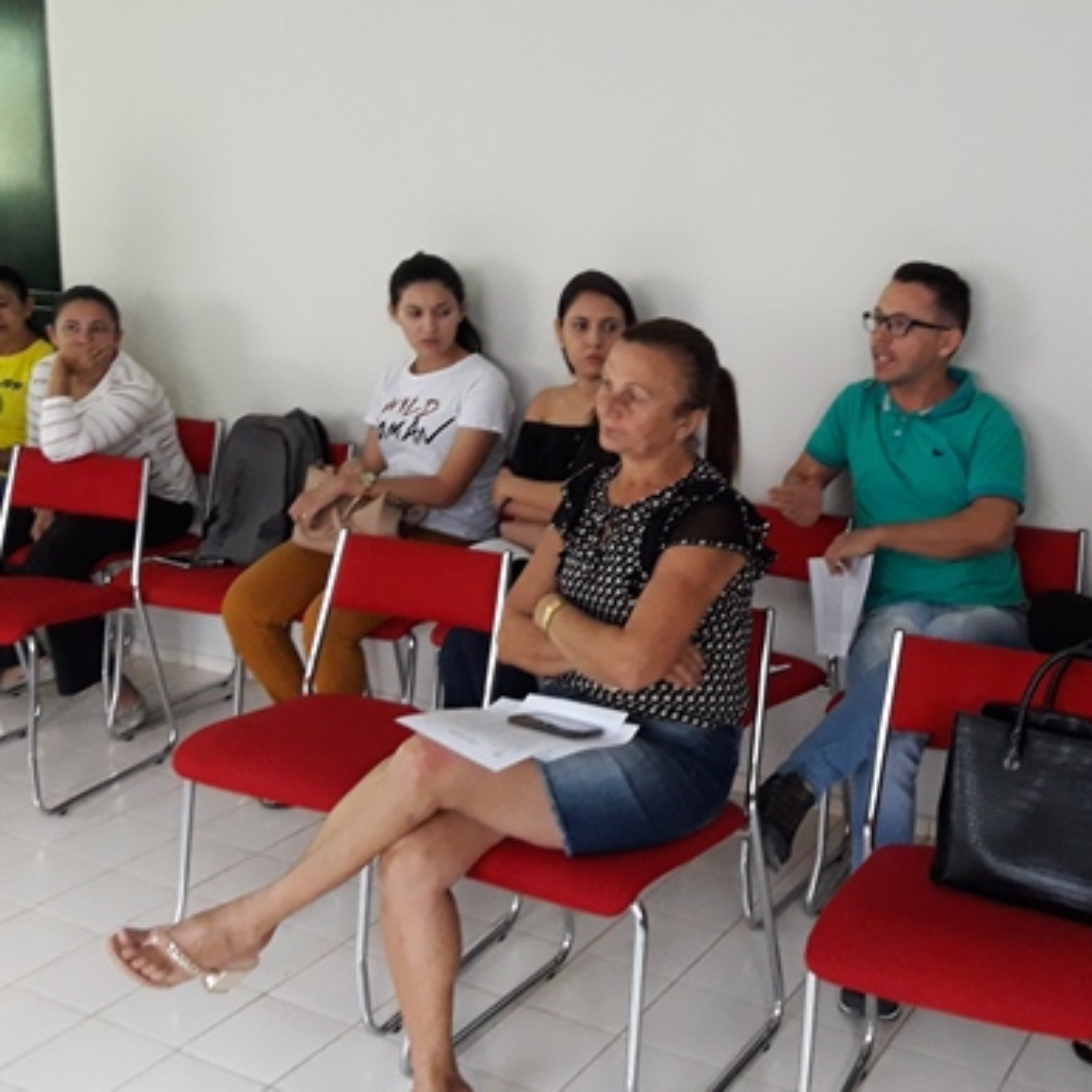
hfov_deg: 40.6
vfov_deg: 40.8
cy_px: 455
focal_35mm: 41
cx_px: 685
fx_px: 1463
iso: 320
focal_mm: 3.7
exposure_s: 1/24
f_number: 1.9
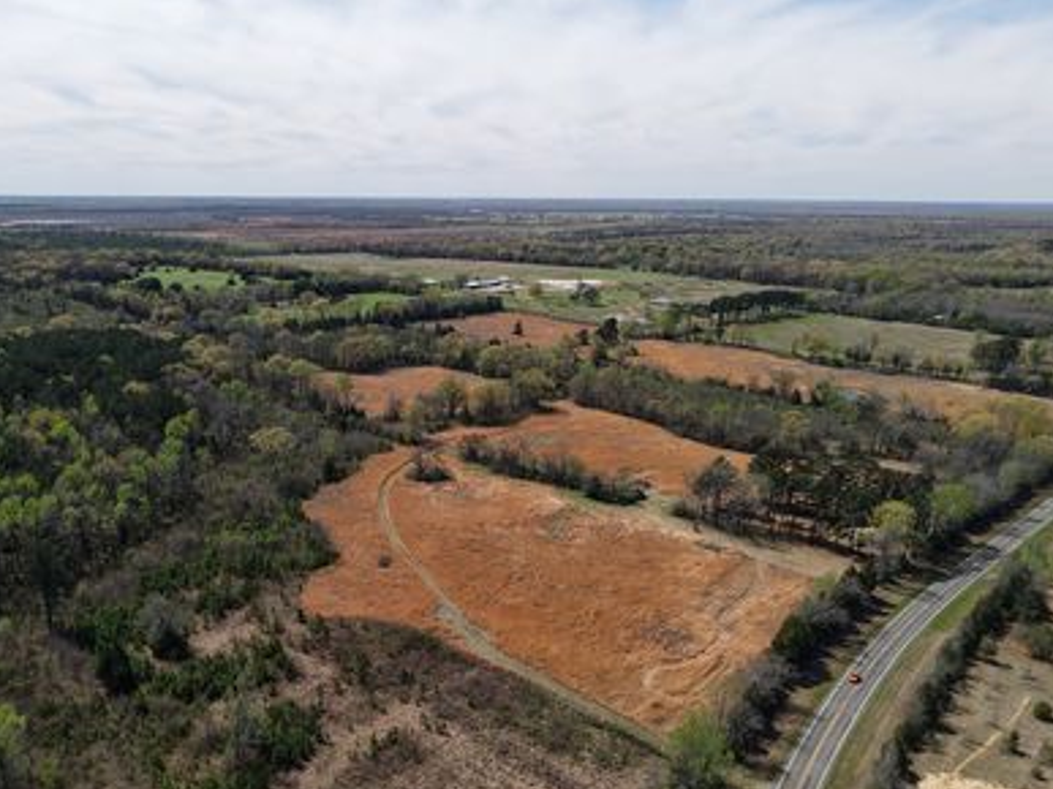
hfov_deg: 57.8
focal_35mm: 31
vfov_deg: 45.1
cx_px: 405
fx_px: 943
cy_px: 486
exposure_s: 1/1250
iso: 100
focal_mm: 8.67
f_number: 1.8
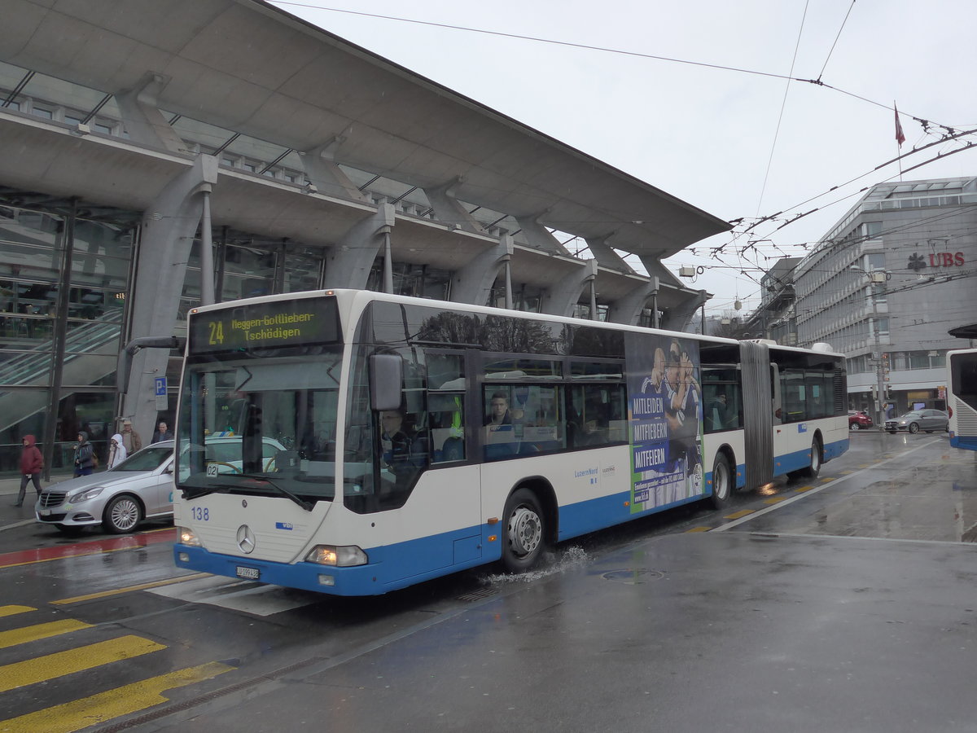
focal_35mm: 29
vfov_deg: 48.2
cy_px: 366
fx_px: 818
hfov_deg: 61.7
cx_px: 488
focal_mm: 6
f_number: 2
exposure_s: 1/640
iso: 160
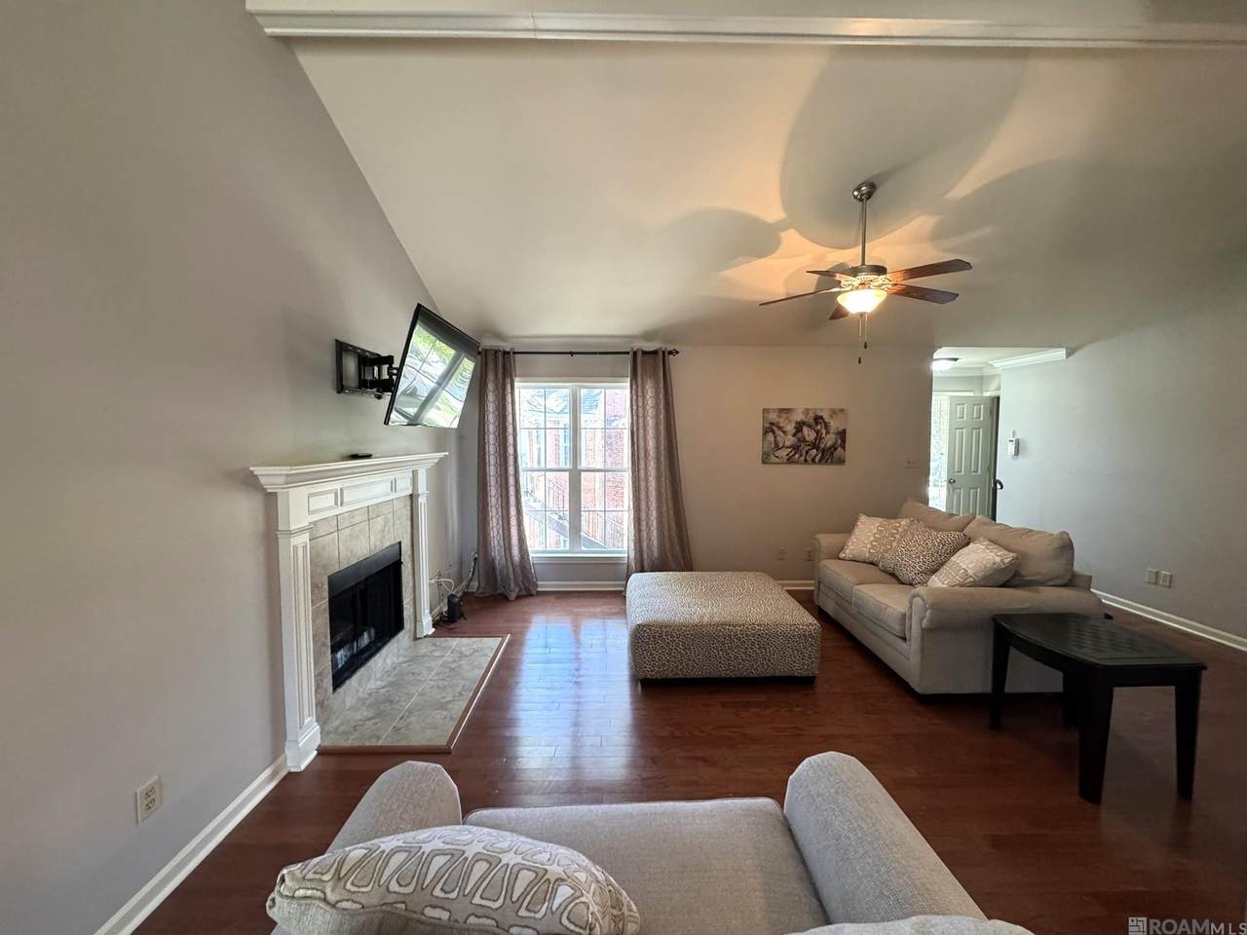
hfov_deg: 102.1
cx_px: 624
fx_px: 504
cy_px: 468
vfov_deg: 85.7
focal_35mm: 14
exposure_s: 1/60
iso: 320
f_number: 2.2
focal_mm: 2.22
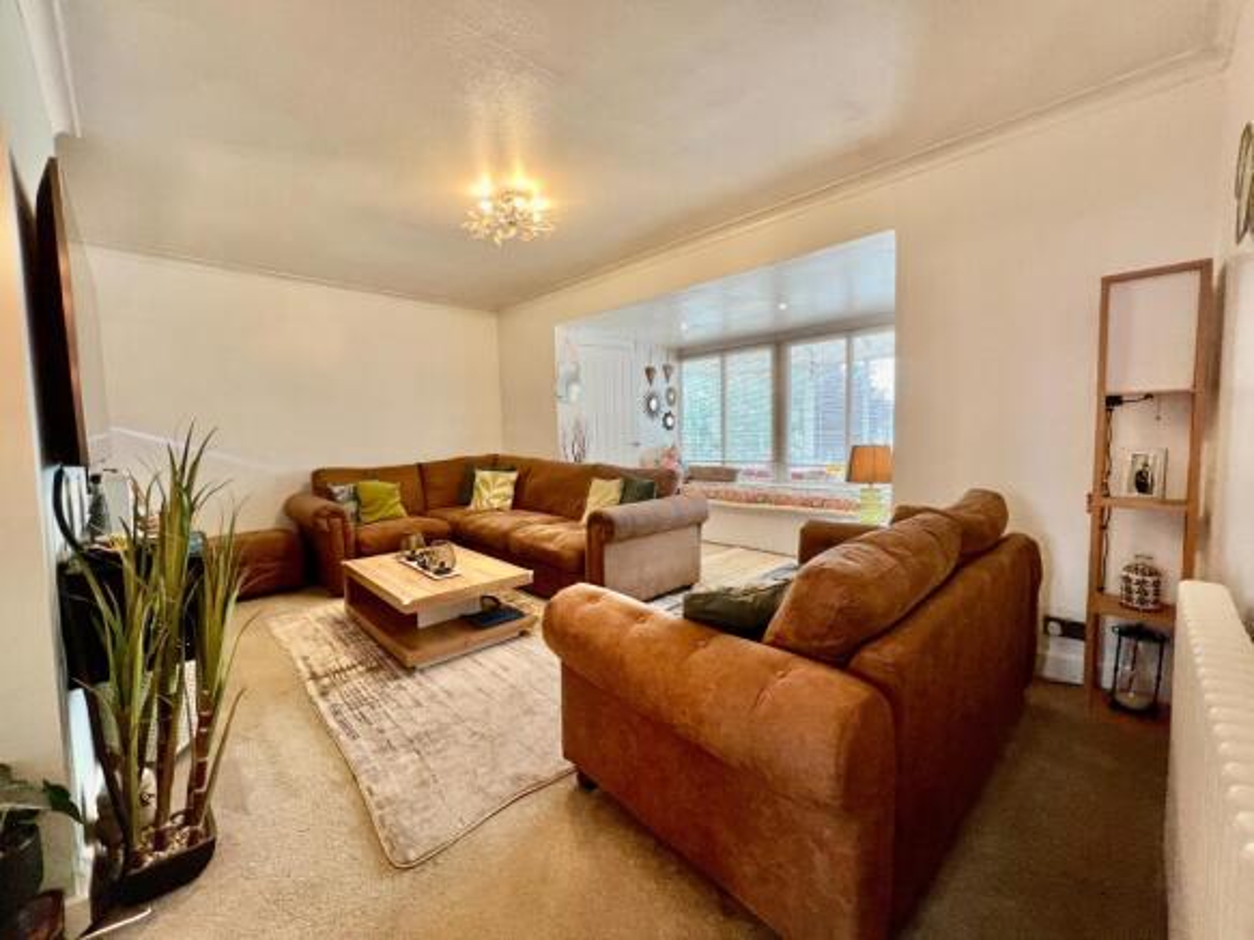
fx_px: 471
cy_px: 470
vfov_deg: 89.9
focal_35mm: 13
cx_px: 627
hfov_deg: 106.2
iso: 125
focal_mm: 1.57
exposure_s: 1/100
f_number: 1.8
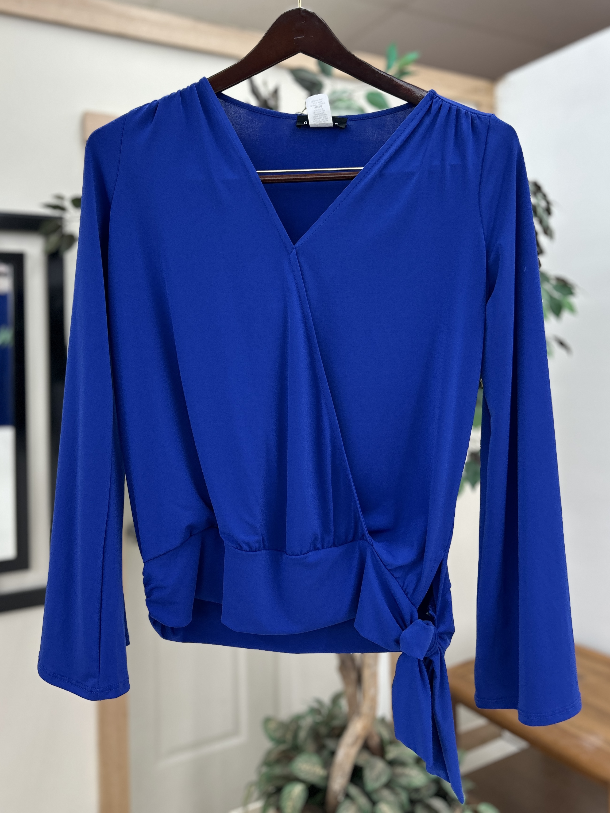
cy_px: 406
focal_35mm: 26
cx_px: 305
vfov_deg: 67.3
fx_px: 611
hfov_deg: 53.1
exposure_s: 1/60
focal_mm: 5.7
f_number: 1.5
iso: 80
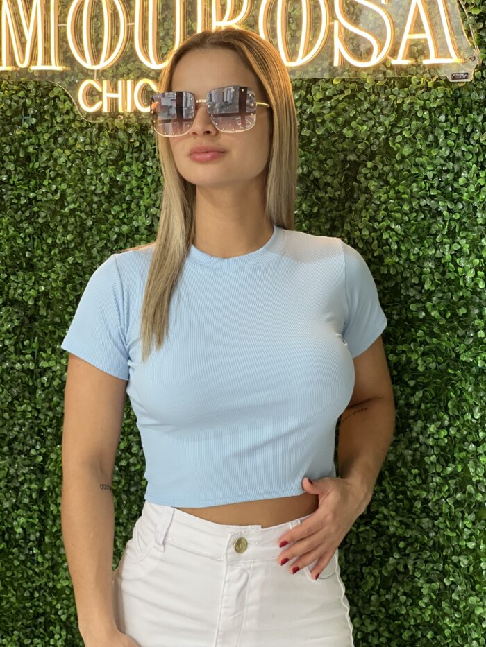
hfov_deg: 19.1
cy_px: 324
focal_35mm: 77
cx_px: 243
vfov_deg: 25.3
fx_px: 1441
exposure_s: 1/120
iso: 200
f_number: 2.8
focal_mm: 9
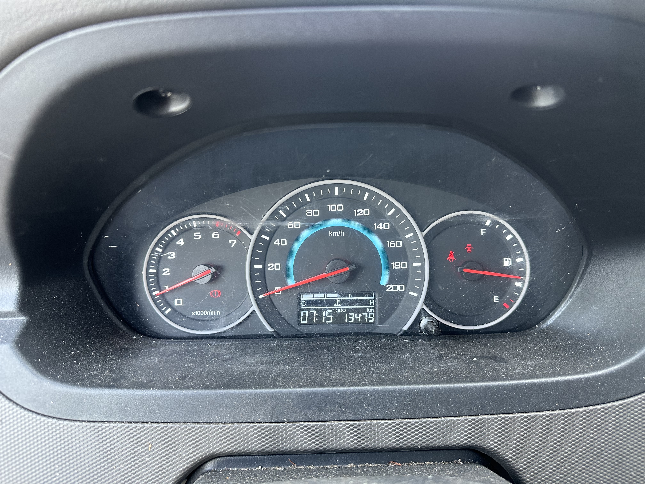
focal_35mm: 24
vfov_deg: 56.8
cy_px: 242
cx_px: 322
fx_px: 447
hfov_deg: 71.6
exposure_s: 1/74
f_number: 1.78
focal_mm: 6.86
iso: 250
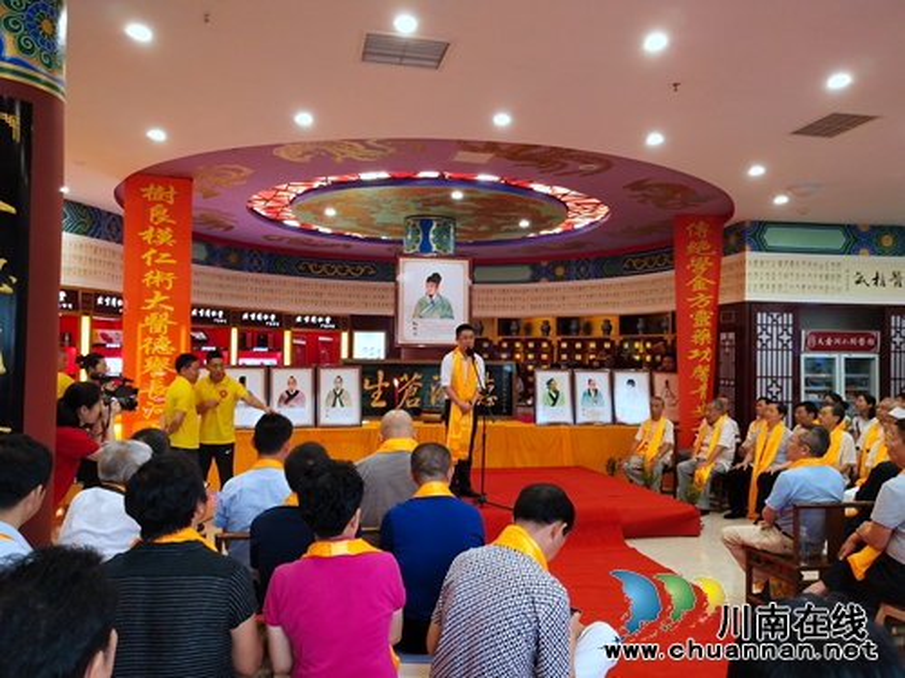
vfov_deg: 46.8
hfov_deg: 60.0
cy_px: 339
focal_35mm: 30
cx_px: 452
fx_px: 784
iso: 237
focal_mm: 3.95
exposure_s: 1/50
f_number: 1.8
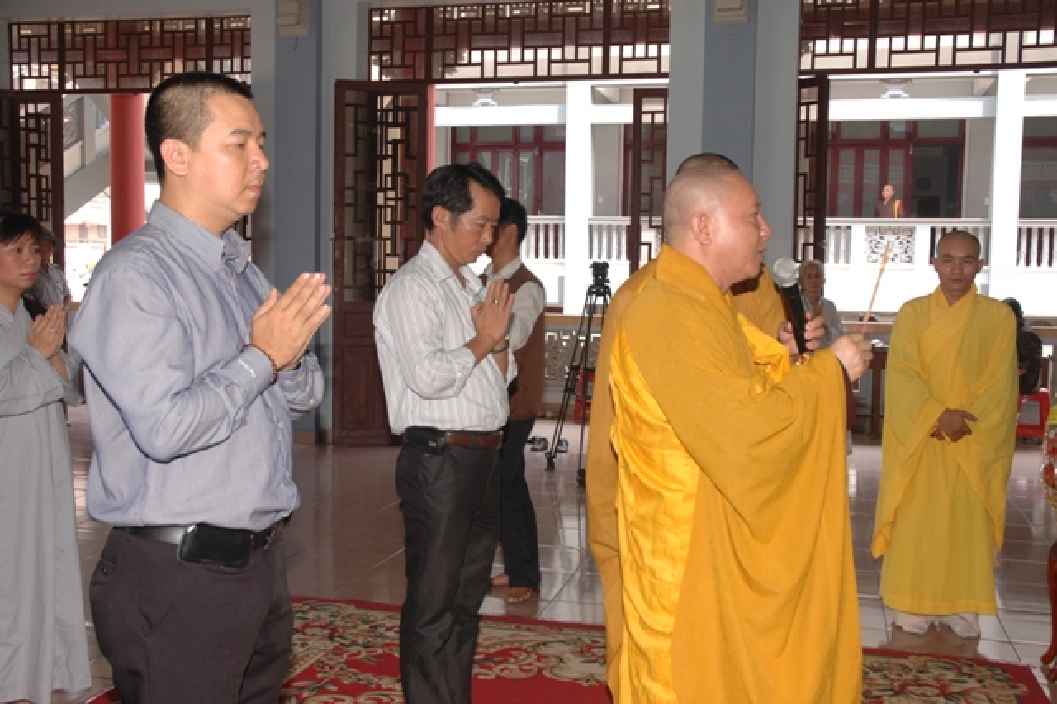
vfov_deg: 33.0
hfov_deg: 47.9
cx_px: 528
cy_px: 352
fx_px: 1188
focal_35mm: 40
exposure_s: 1/50
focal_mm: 27
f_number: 5.6
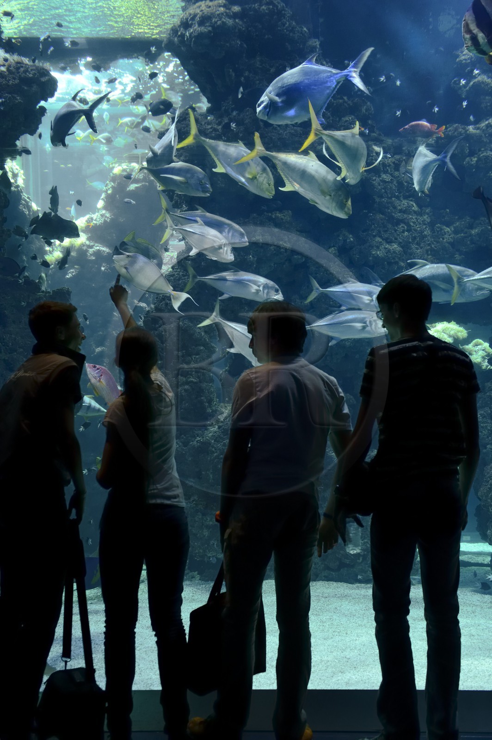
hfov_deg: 36.8
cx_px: 246
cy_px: 370
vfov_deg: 53.2
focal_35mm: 36
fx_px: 739
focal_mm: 36
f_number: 4
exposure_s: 1/80
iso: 1600
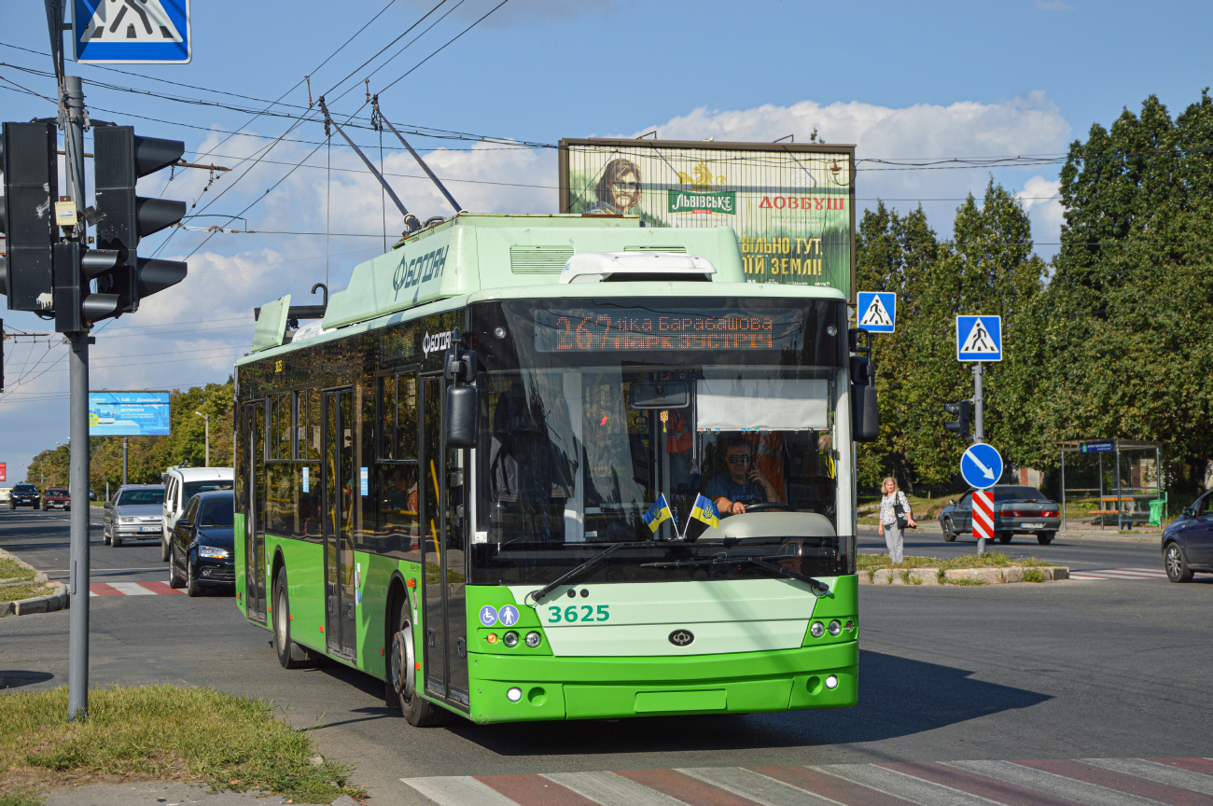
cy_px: 403
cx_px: 606
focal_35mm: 75
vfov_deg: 18.1
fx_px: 2524
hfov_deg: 27.0
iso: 100
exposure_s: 1/800
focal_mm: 50
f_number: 5
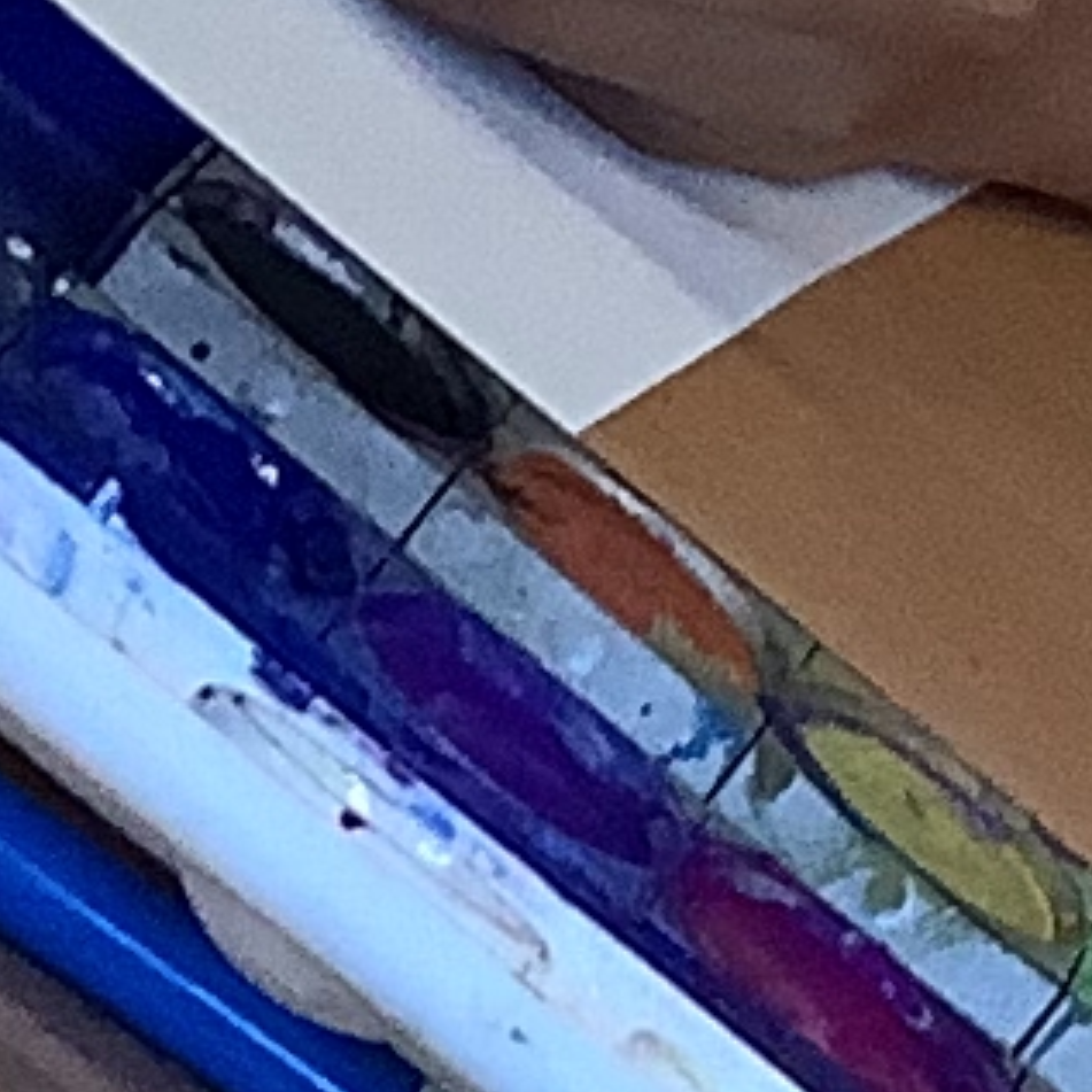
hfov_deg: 6.1
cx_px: -506
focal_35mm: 282
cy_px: 2914
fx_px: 10065
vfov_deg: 5.9
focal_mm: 3.3
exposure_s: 1/50
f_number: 2.4
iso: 64
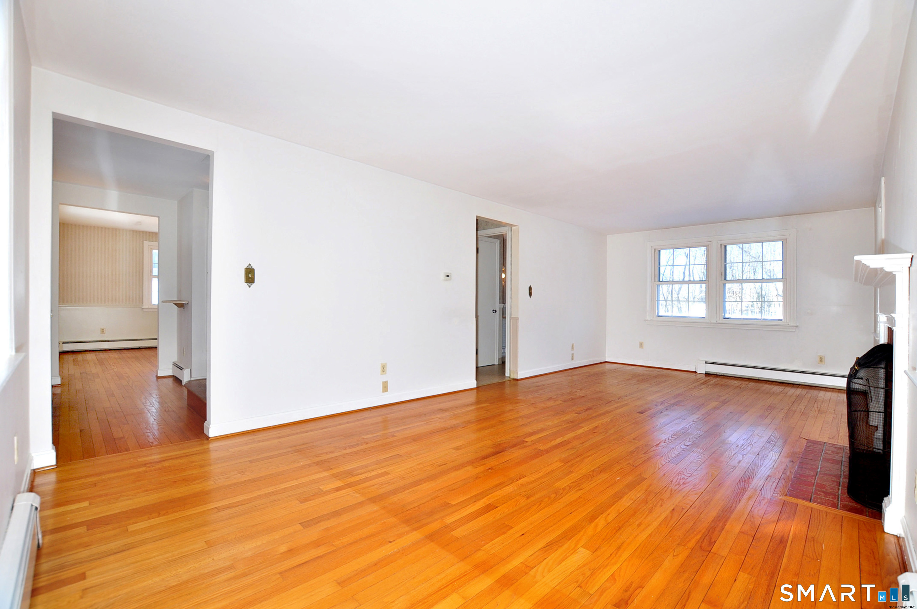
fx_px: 382
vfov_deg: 77.2
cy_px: 304
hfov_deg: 100.5
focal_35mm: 15
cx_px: 458
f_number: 5
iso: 200
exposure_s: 1/125
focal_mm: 10
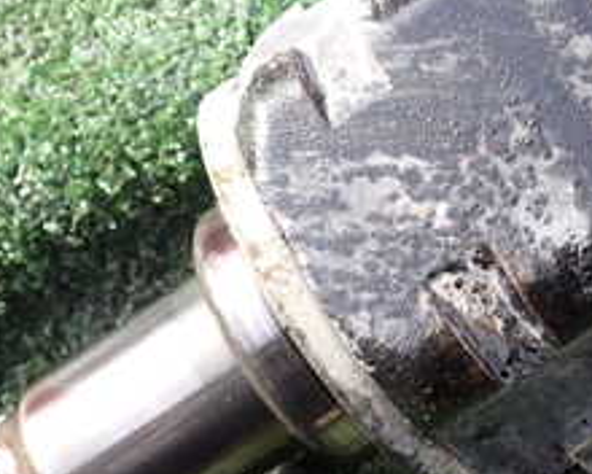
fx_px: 1402
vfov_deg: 19.1
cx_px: 490
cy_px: 145
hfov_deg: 23.4
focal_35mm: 80
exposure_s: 1/200
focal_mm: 5.4
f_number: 3.2
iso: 100
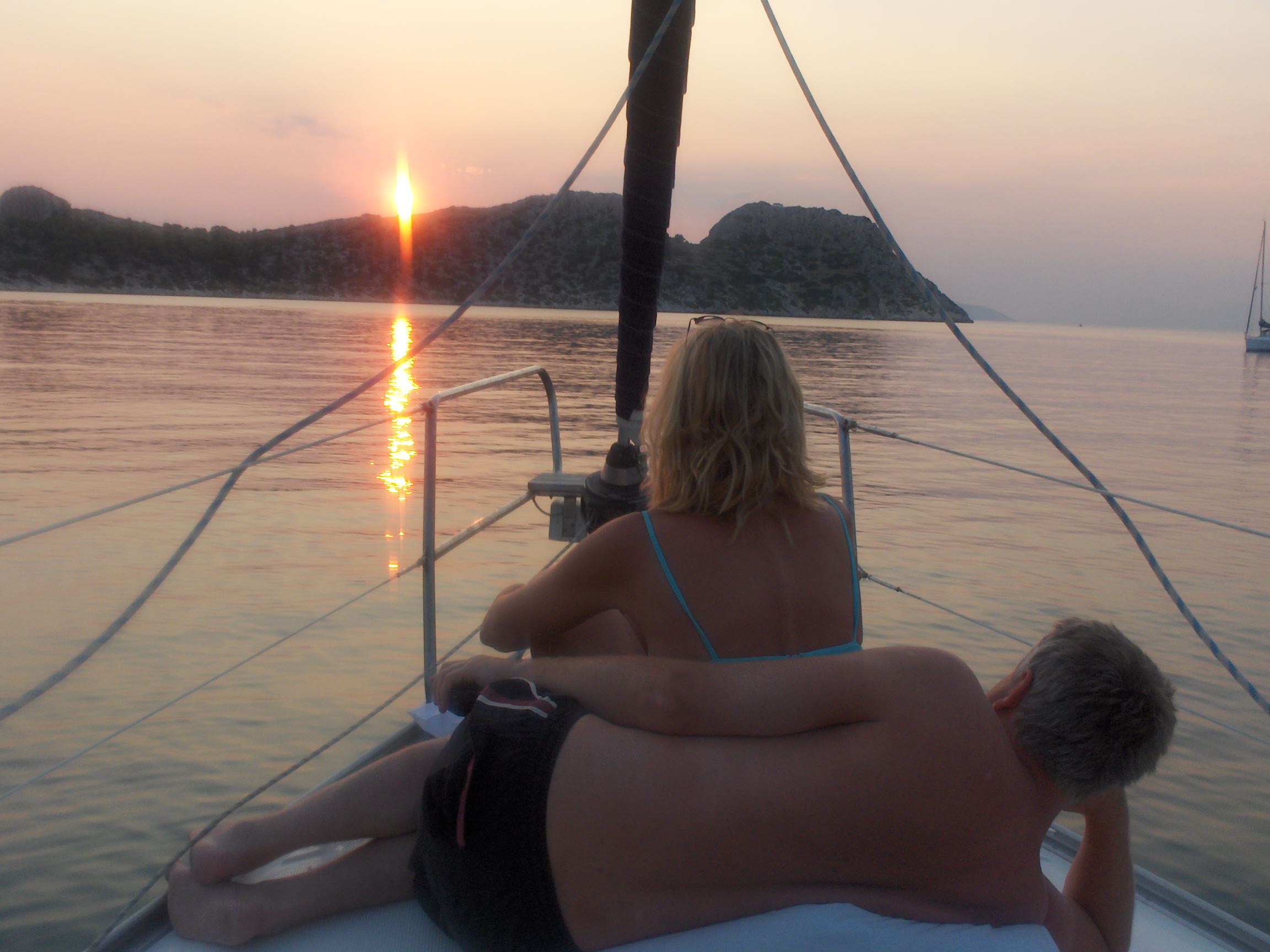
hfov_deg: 50.1
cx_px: 635
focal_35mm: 37
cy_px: 476
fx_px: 1357
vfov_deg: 38.7
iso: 100
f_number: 6.5
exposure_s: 1/98.1
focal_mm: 6.11
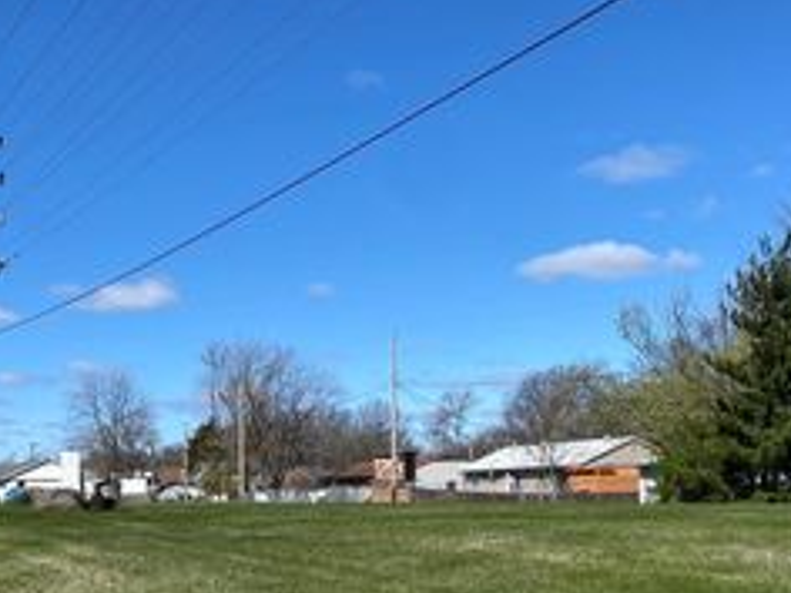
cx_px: 235
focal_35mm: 55
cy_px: 538
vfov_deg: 25.7
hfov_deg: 34.5
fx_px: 1257
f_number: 1.8
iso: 32
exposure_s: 1/3401
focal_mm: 4.25
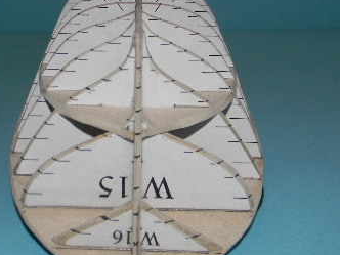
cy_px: 94
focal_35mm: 54
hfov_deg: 35.3
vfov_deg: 26.9
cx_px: 119
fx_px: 530
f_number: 7
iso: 200
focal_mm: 5
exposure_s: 1/26
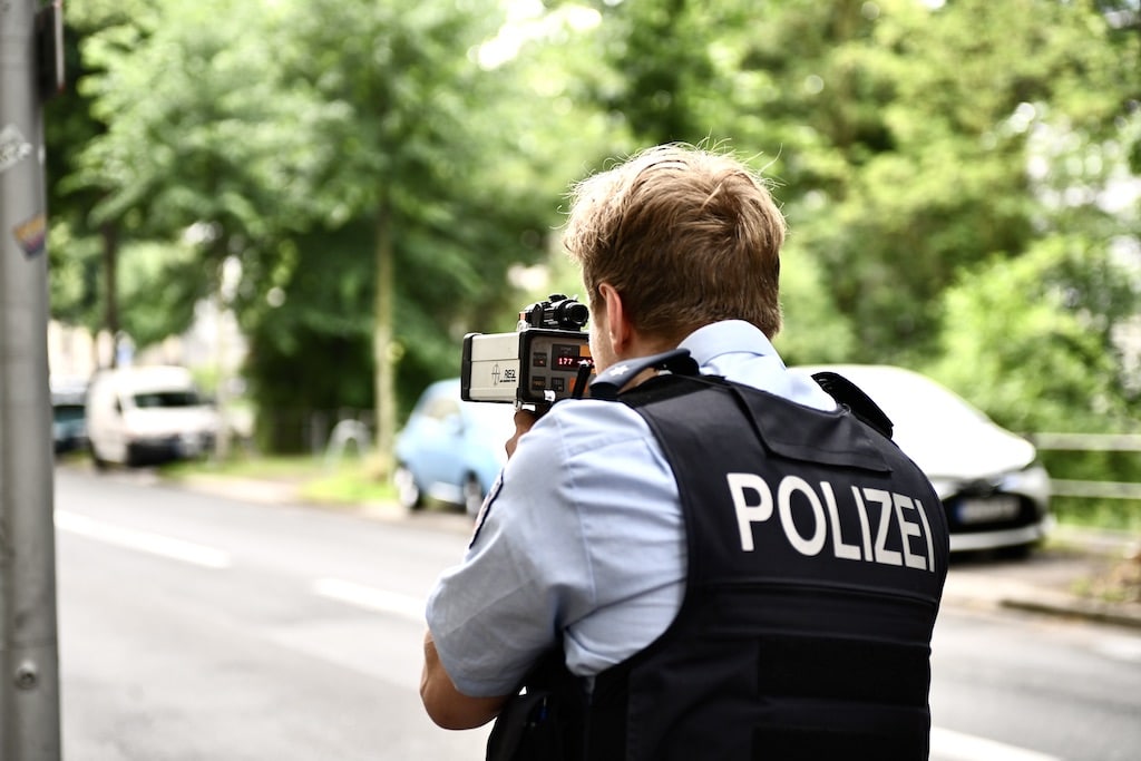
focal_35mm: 70
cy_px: 380
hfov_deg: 28.8
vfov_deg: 19.5
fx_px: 2219
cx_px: 570
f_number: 2.8
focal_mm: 70
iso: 100
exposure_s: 1/125
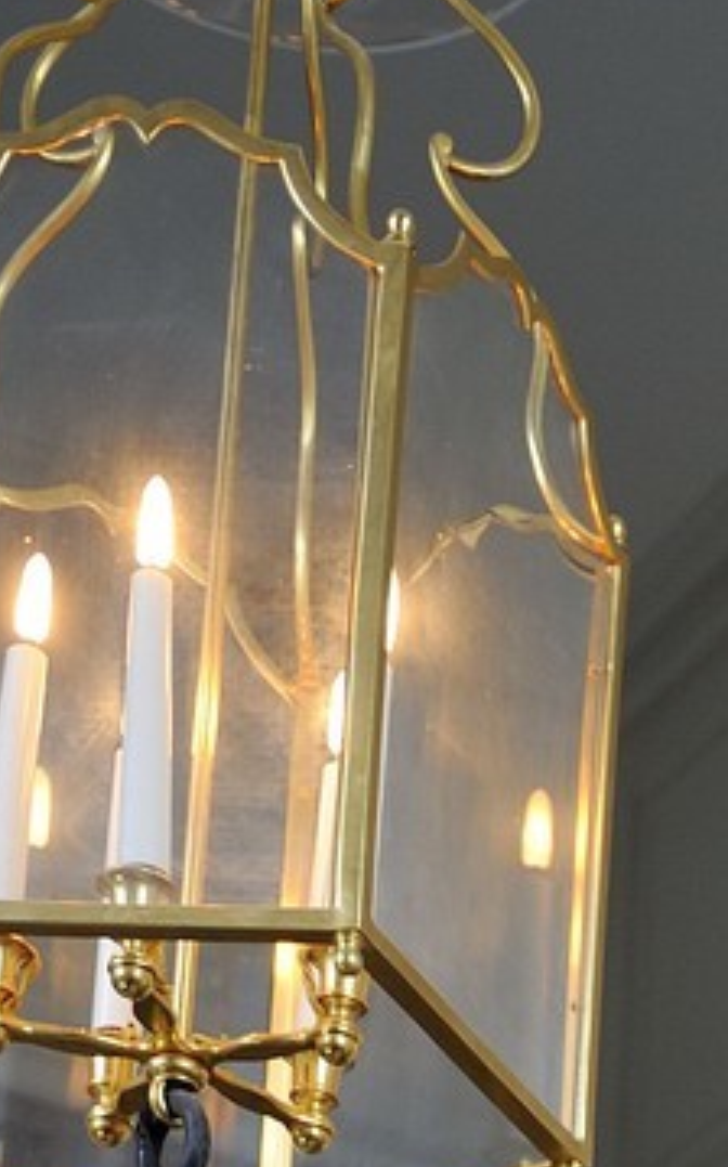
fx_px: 3464
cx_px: 1375
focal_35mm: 109
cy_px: 2243
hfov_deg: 11.1
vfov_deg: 15.7
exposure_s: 1/80
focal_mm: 24
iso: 400
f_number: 2.8
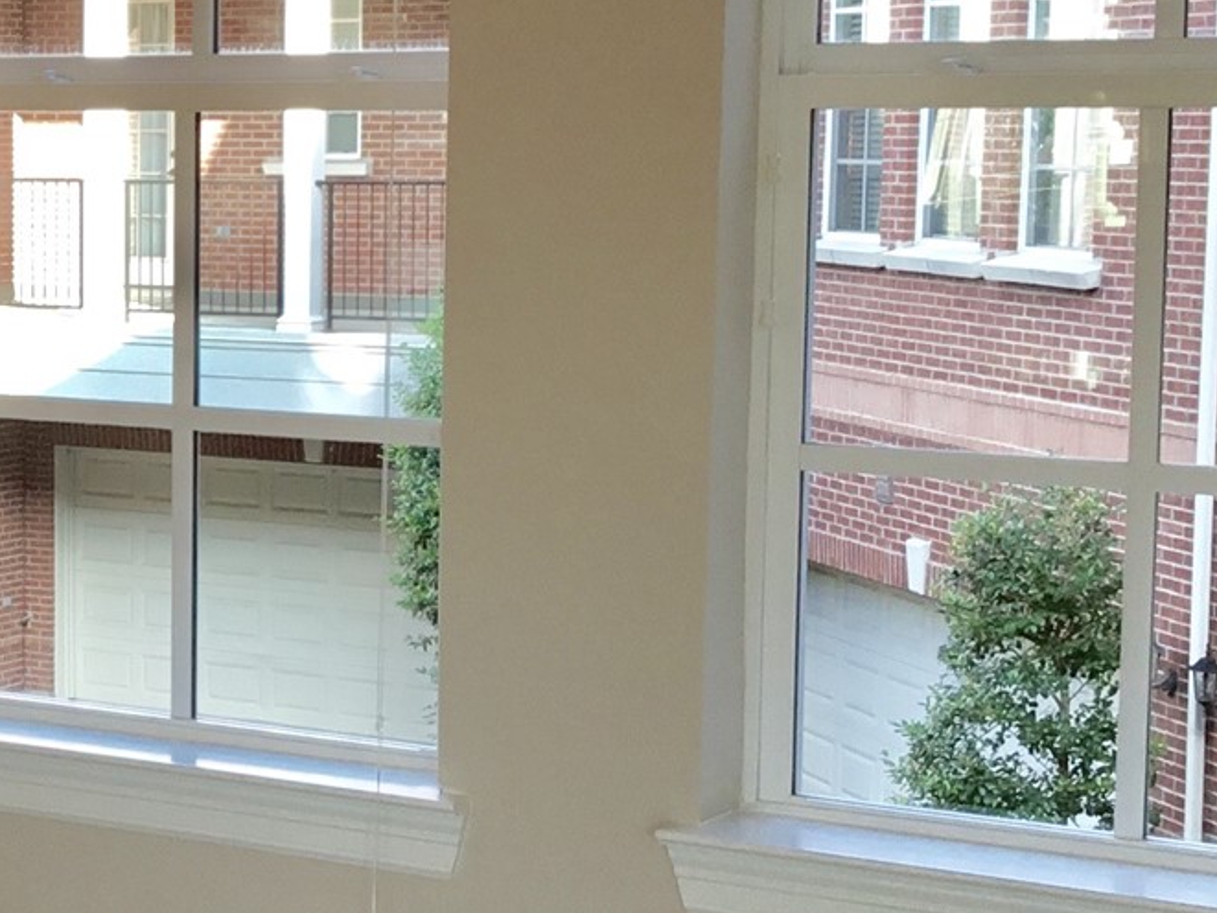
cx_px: -212
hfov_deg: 19.4
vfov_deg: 15.4
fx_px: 3376
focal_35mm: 96
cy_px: 462
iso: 25
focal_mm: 3.3
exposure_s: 1/60
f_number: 2.4
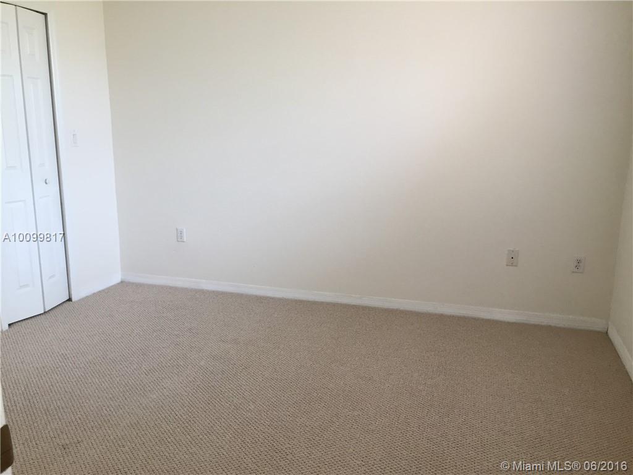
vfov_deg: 48.2
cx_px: 316
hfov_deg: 61.7
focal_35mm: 29
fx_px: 530
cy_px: 238
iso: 40
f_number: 2.2
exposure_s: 1/30
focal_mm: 4.15
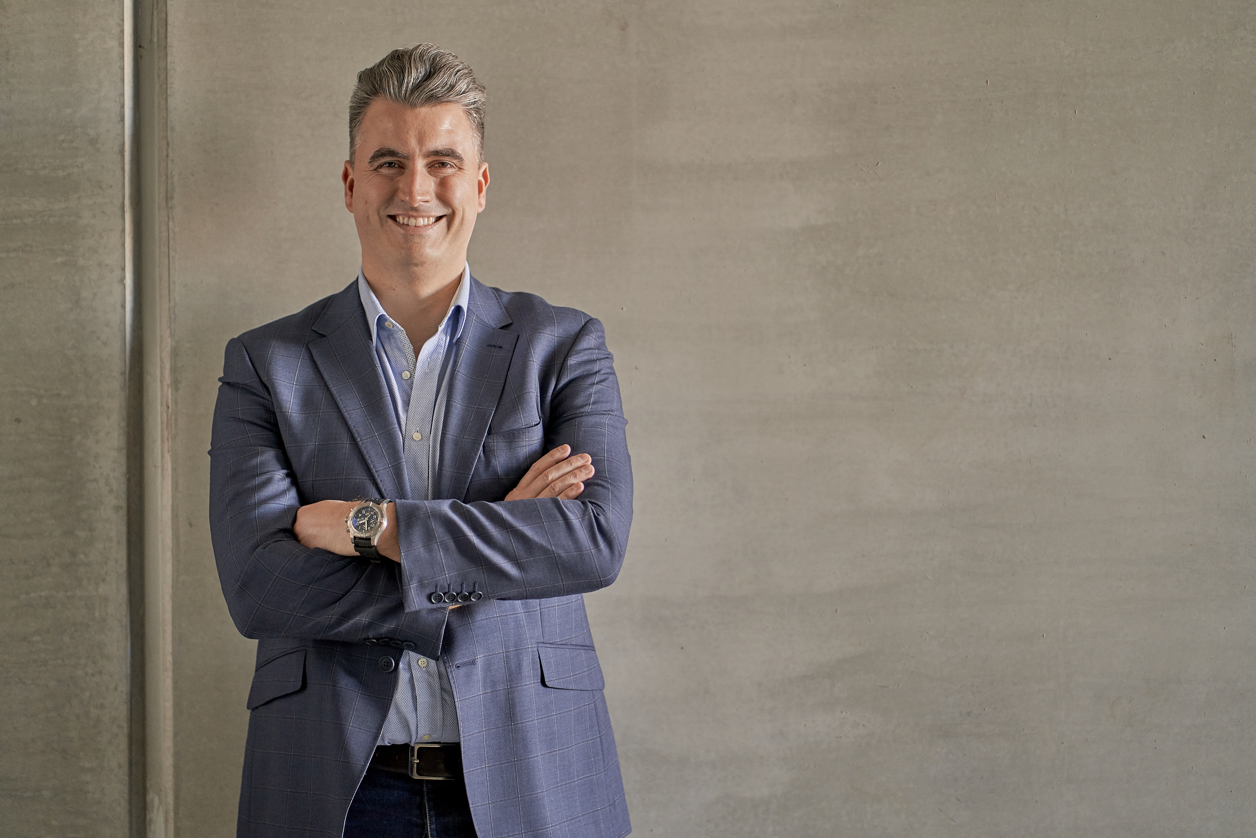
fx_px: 2966
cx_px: 628
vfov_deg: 16.1
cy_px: 419
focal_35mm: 85
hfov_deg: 23.9
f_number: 1.8
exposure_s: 1/125
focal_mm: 85
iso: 400
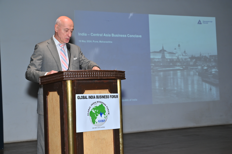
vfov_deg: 24.6
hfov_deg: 36.3
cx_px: 116
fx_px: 354
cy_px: 77
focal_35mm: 55
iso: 800
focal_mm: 55
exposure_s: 1/160
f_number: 5.6
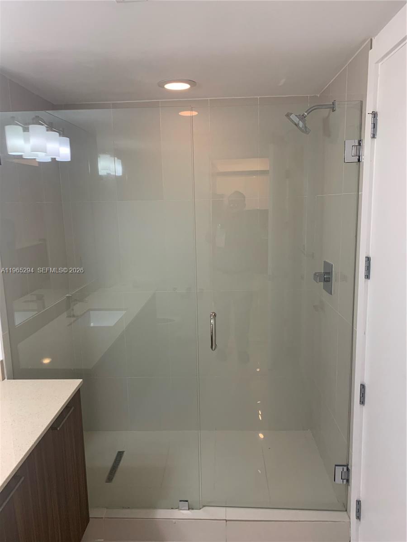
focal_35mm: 26
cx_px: 204
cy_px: 271
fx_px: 408
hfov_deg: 53.1
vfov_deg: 67.3
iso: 100
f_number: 1.8
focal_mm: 4.25
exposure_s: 1/60
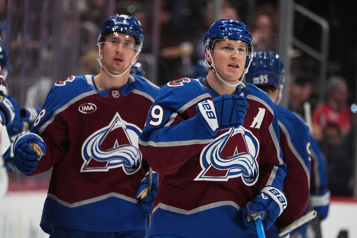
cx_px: 166
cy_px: 123
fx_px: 6011
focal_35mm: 606
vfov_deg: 2.3
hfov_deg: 3.4
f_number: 6.7
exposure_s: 1/1250
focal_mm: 500
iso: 6400
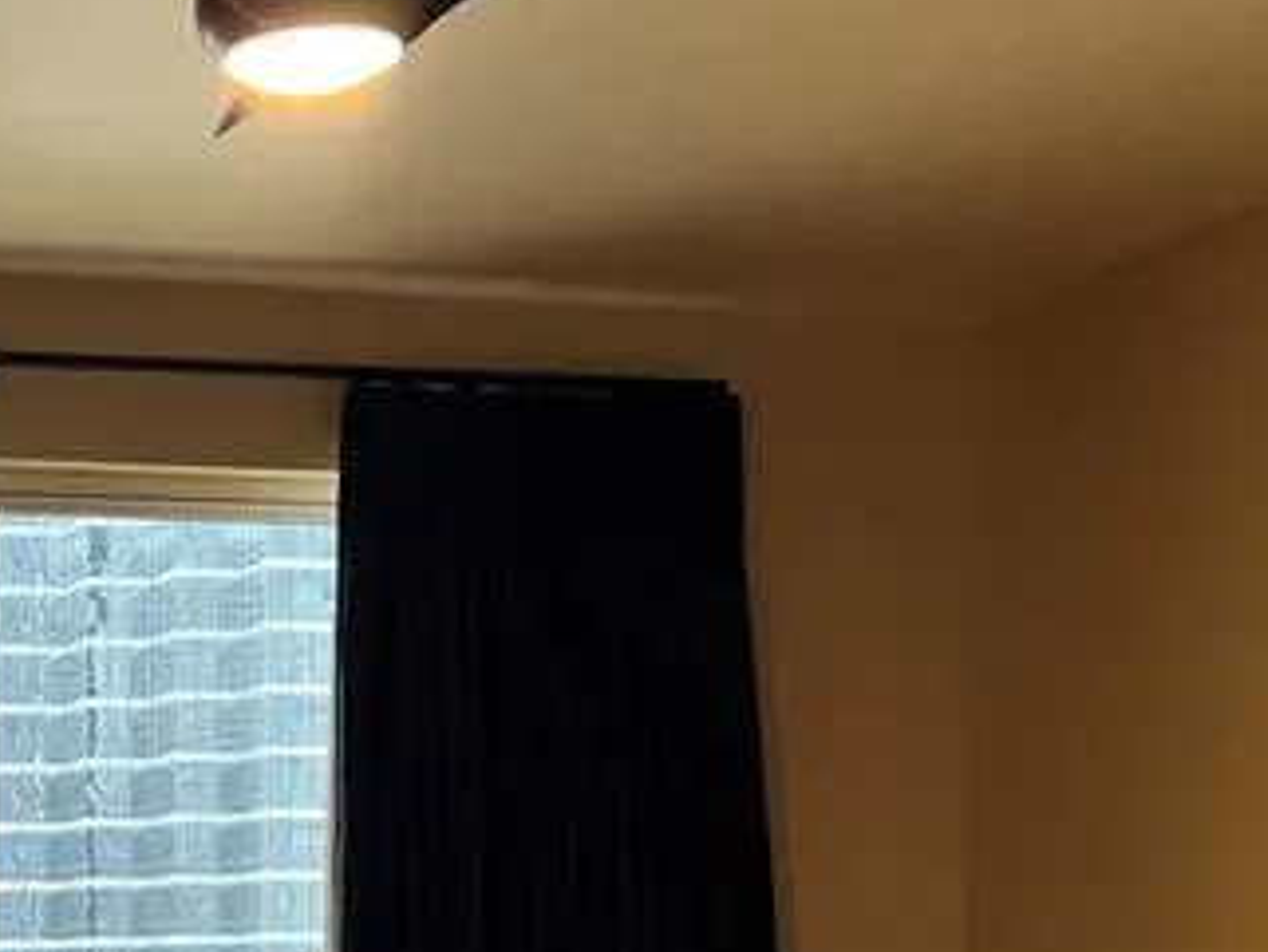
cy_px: 1074
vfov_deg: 17.2
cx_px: -178
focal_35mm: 83
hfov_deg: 22.1
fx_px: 3041
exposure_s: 1/120
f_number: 1.5
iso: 80
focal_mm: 5.7
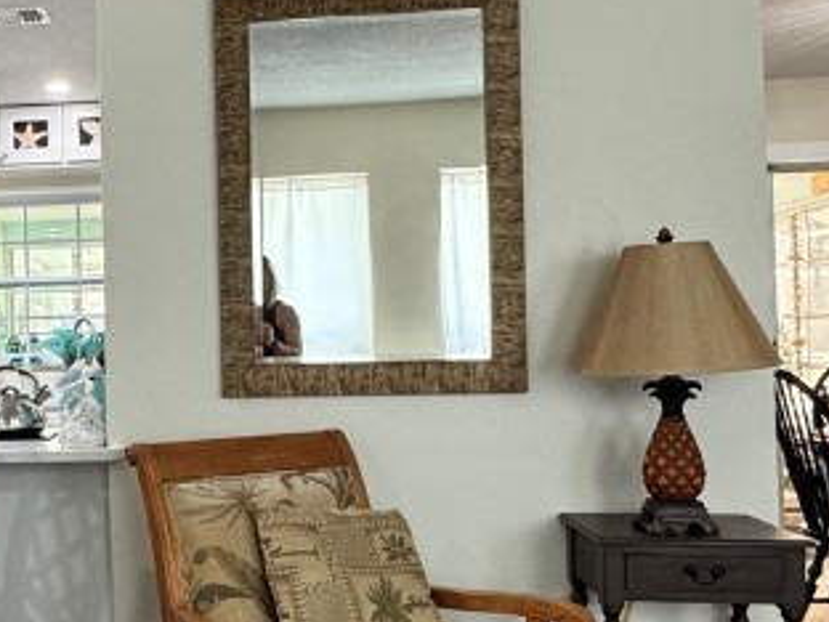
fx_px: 1102
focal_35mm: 46
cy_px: 327
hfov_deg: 38.6
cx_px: 93
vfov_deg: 31.5
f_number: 2.2
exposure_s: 1/60
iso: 250
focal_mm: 2.22
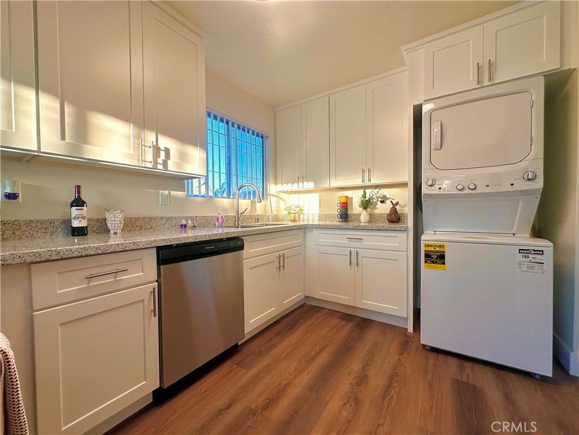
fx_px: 234
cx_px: 290
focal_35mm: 14
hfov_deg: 102.1
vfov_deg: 85.7
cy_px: 218
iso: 40
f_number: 2.2
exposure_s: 1/120
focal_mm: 2.22
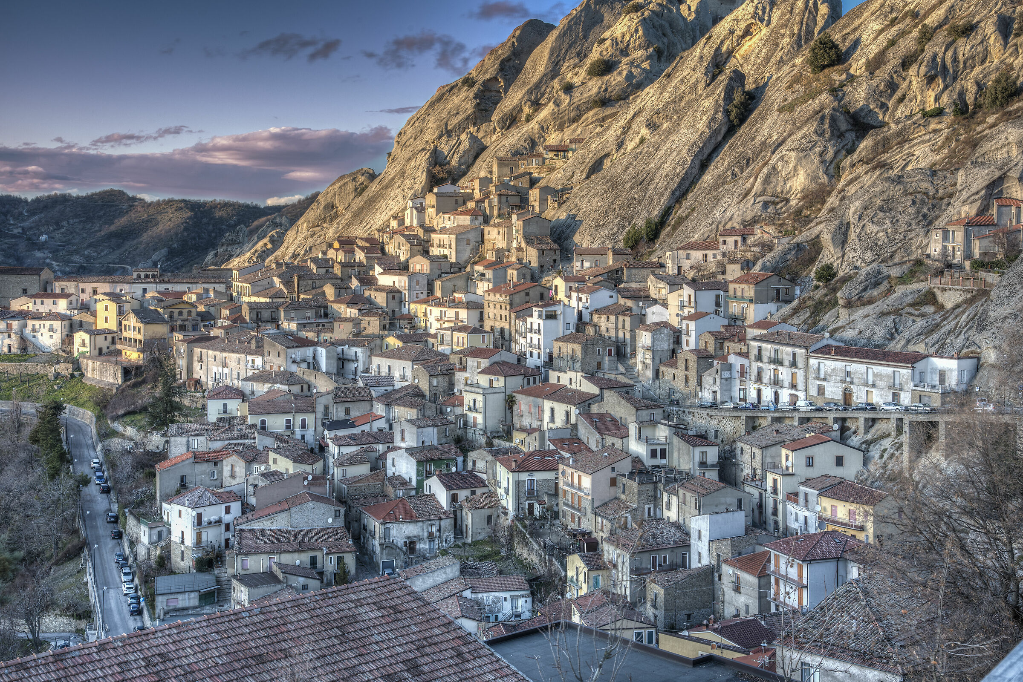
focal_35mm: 48
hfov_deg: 41.1
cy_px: 341
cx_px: 512
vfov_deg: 28.1
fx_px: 1364
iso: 100
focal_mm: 48
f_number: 11
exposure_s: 1/25
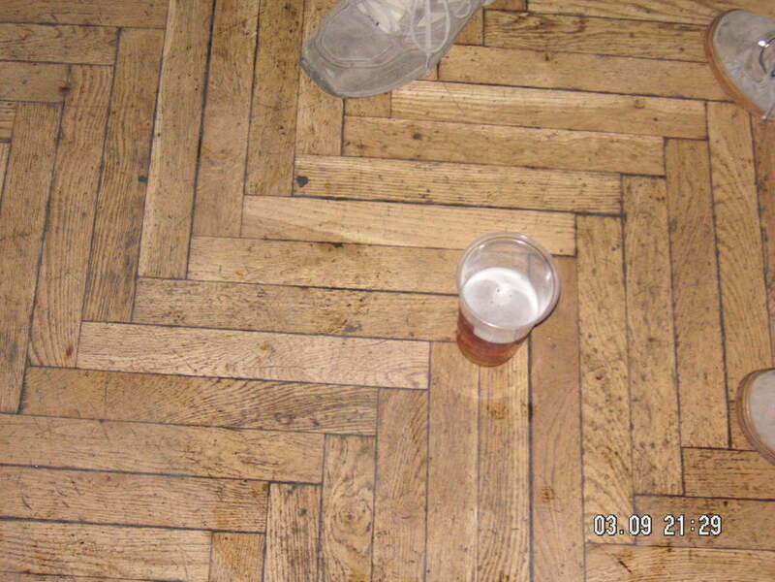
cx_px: 388
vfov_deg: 25.2
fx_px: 1299
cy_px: 291
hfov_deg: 33.2
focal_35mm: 58
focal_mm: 9.6
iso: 160
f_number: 3.7
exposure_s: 1/60
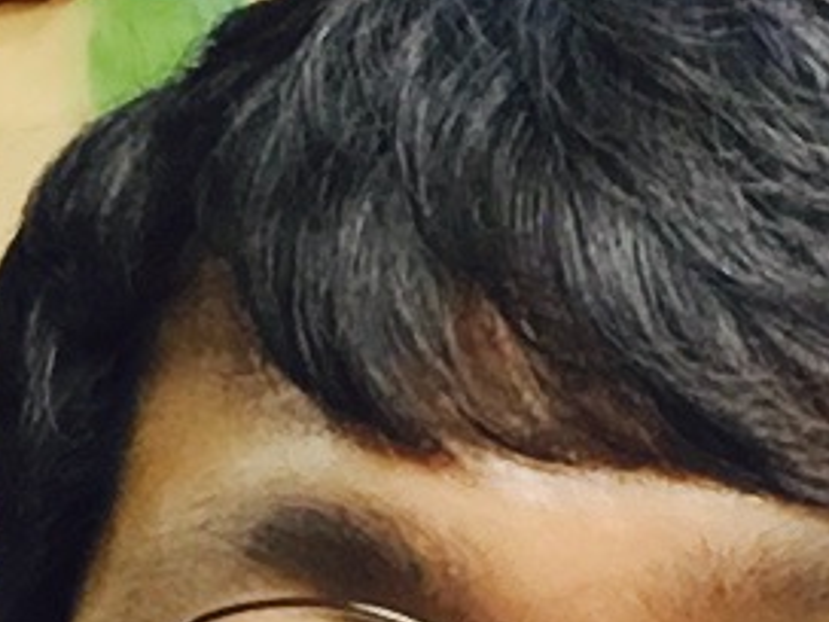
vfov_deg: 9.6
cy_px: -531
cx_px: 491
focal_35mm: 146
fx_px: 3496
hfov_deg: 13.5
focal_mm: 2.65
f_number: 2.2
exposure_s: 1/30
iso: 40
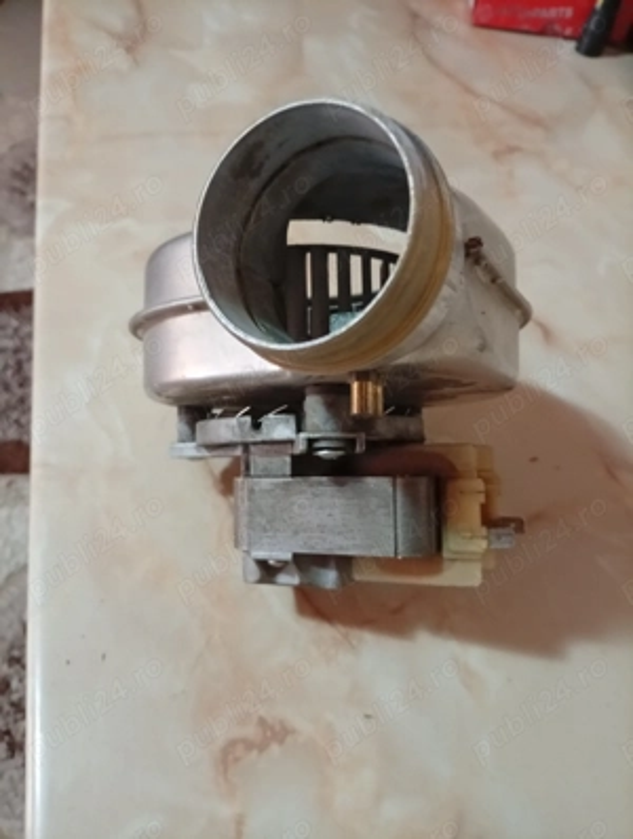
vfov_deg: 65.2
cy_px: 420
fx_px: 656
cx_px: 316
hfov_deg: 51.5
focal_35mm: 27
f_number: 1.8
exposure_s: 1/20
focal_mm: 3.84
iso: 704
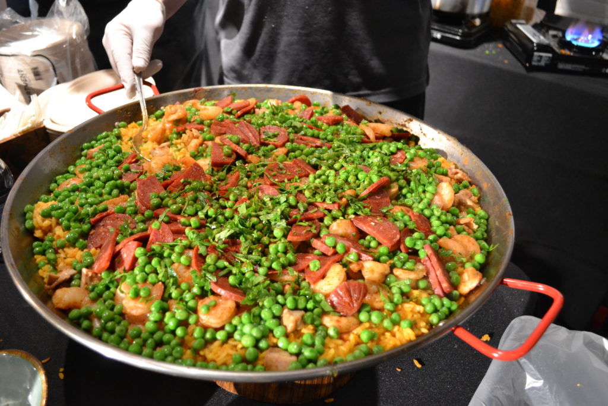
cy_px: 203
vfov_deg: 43.6
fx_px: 507
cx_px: 304
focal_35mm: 30
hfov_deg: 61.9
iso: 2200
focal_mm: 20
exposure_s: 1/15
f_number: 3.8
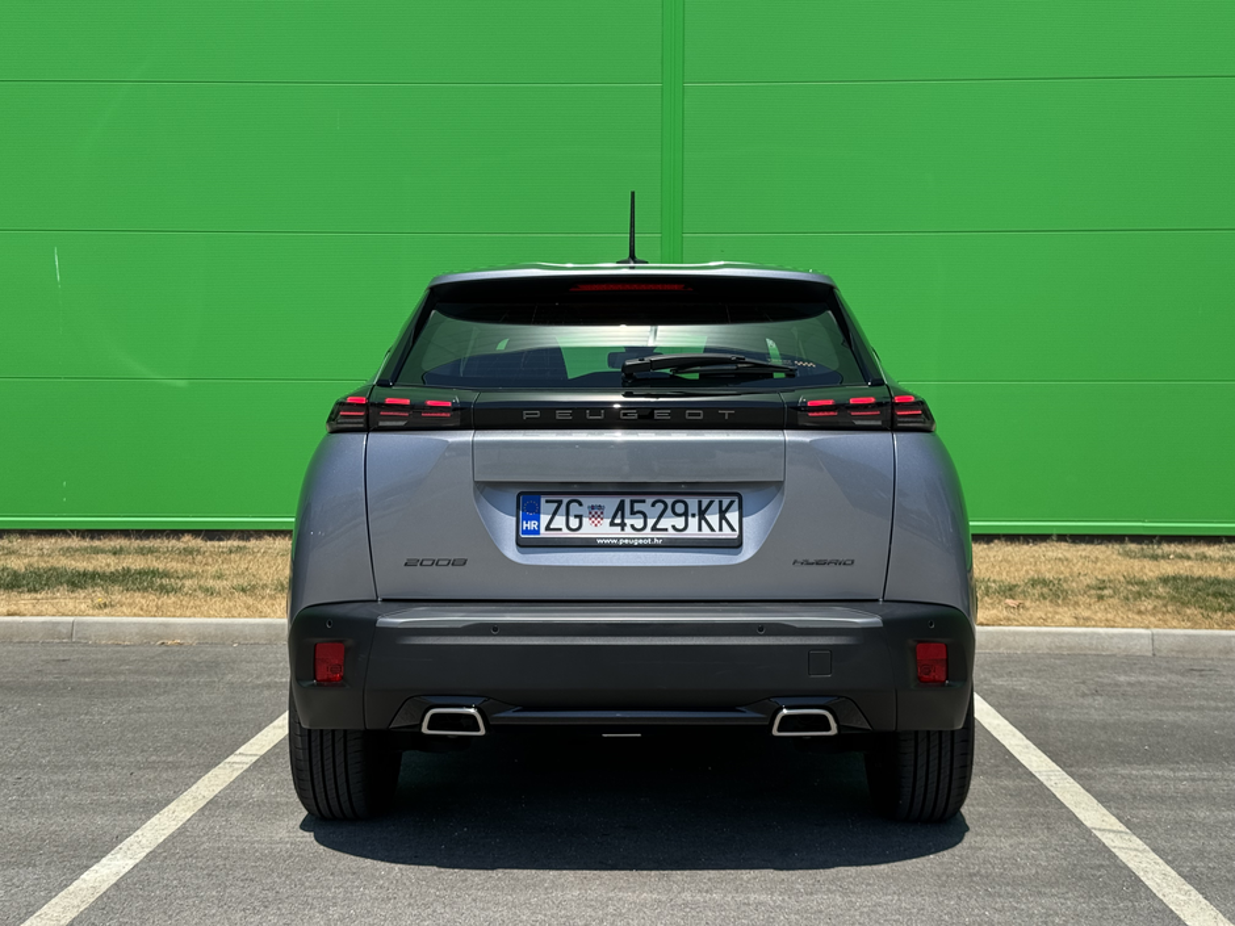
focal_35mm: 48
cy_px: 463
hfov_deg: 39.7
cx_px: 618
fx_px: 1713
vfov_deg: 30.3
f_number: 1.78
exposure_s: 1/3096
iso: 64
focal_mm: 6.76
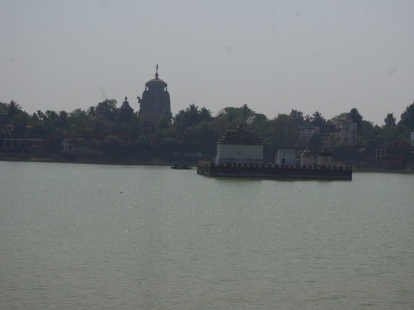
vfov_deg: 16.3
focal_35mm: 91
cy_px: 155
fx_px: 1083
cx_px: 235
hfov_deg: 21.6
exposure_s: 1/180
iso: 100
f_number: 9.5
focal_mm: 55
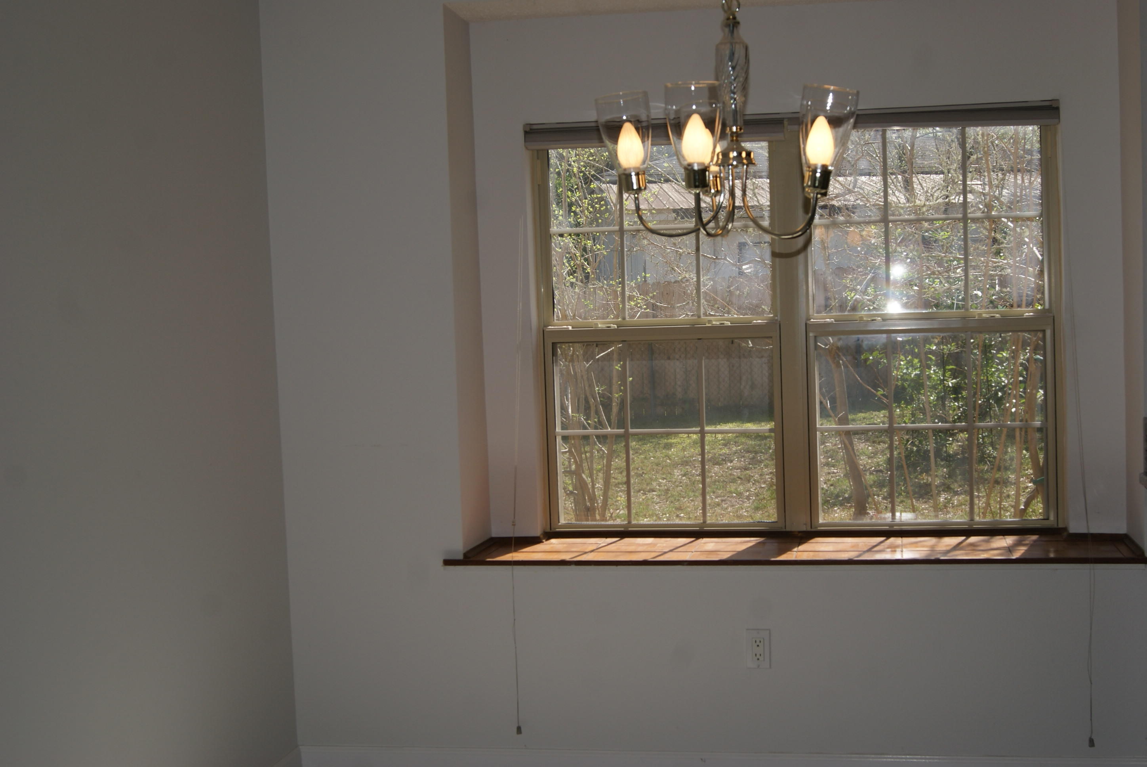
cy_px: 384
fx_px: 1339
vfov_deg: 32.0
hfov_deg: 46.4
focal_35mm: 42
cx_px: 574
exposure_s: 1/160
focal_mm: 28
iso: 100
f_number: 7.1
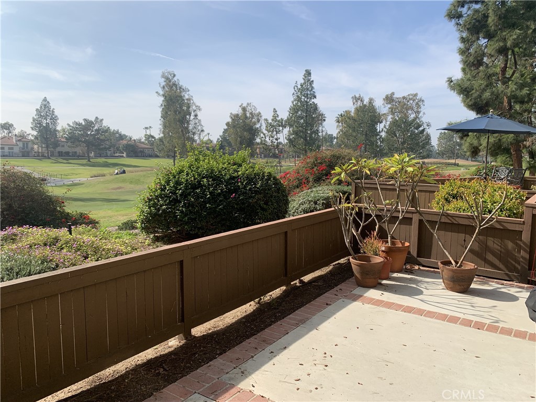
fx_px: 403
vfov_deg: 53.1
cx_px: 268
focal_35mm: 26
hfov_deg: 67.3
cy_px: 201
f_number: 1.8
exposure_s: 1/2309
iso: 25
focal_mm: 4.25
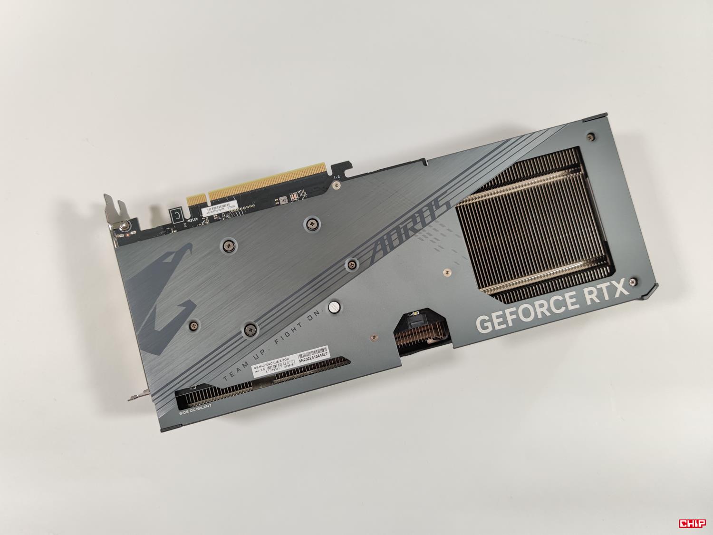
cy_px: 268
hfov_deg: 69.4
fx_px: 515
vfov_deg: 54.9
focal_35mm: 25
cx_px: 356
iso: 75
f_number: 1.85
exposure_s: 1/100
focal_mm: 6.78
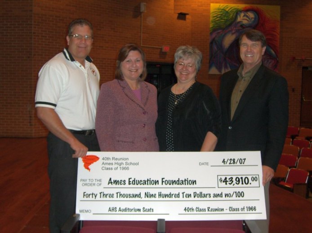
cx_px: 156
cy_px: 116
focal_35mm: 46
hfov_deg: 41.3
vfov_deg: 31.5
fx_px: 414
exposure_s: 1/60
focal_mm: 9.5
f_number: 3.1
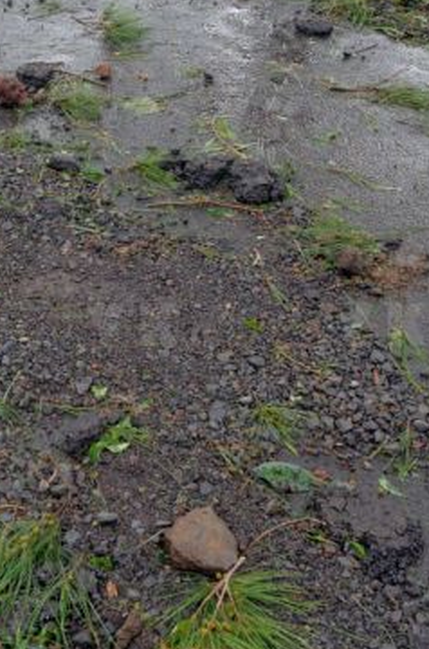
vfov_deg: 32.8
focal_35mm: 60
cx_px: 131
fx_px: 1079
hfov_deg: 22.4
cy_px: 160
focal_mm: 24
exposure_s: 1/160
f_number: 9
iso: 1000
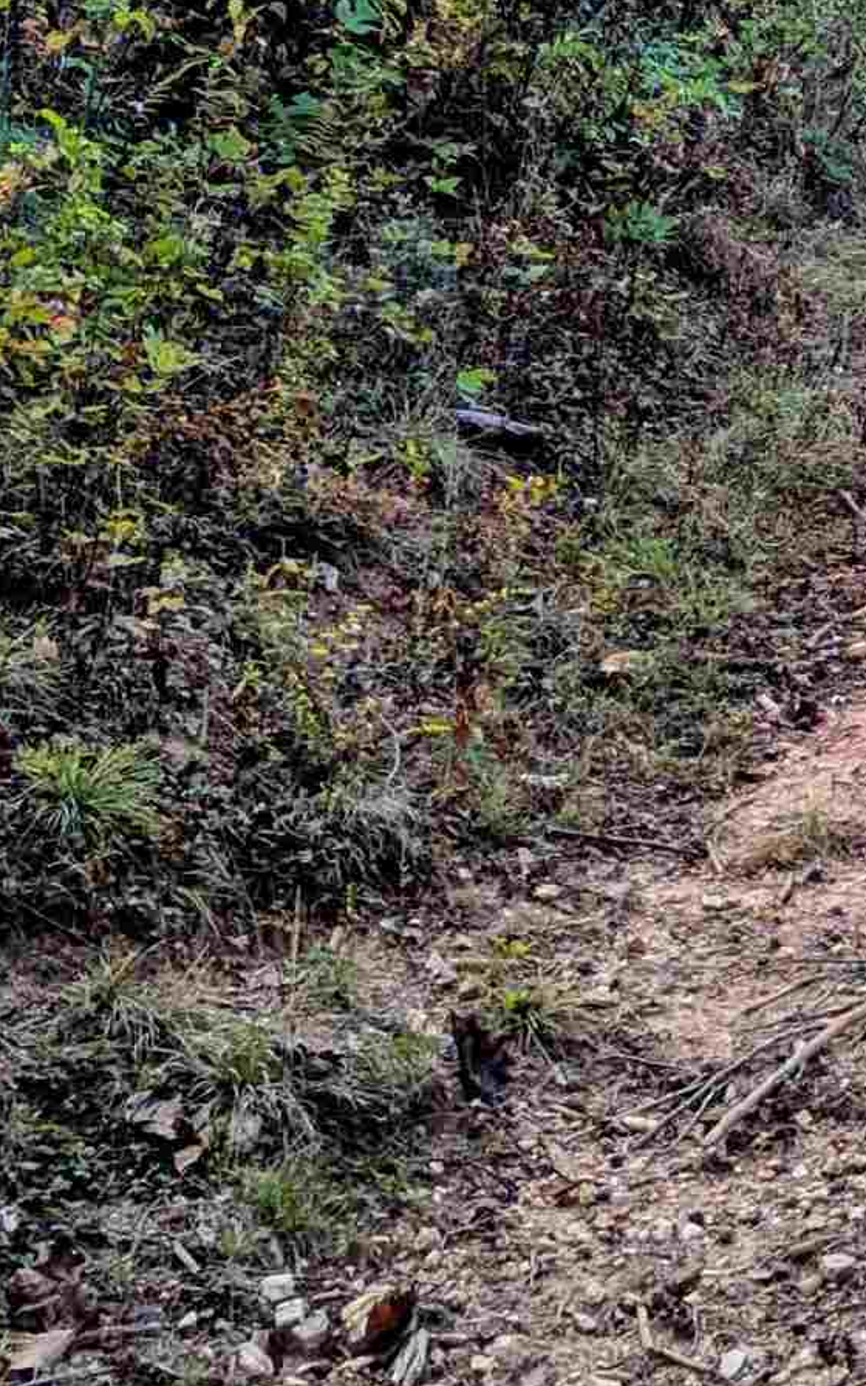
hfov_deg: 14.2
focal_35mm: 87
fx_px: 3285
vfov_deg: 22.3
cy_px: -204
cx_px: 1214
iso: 48
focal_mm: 6.81
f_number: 1.85
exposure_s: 1/222
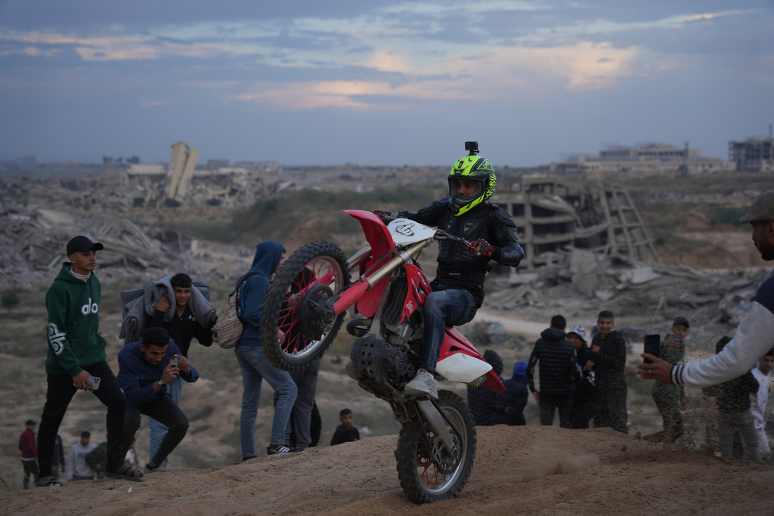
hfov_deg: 28.8
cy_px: 258
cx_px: 387
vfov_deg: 19.5
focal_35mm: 70
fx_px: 1505
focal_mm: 70
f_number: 2.8
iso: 200
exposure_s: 1/500
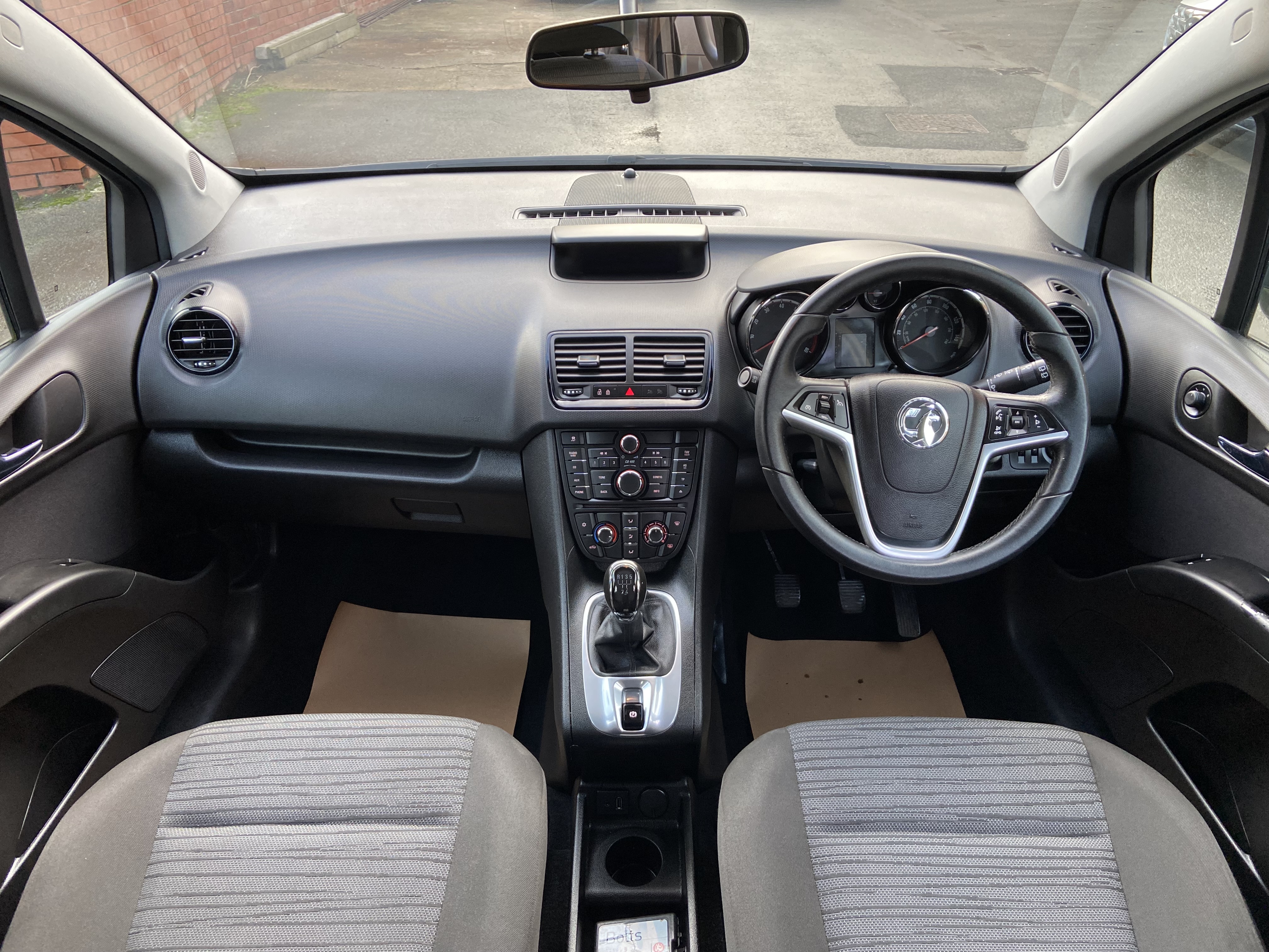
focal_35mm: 26
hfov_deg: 67.3
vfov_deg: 53.1
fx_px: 953
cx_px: 634
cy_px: 476
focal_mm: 4.25
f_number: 1.8
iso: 125
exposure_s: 1/109
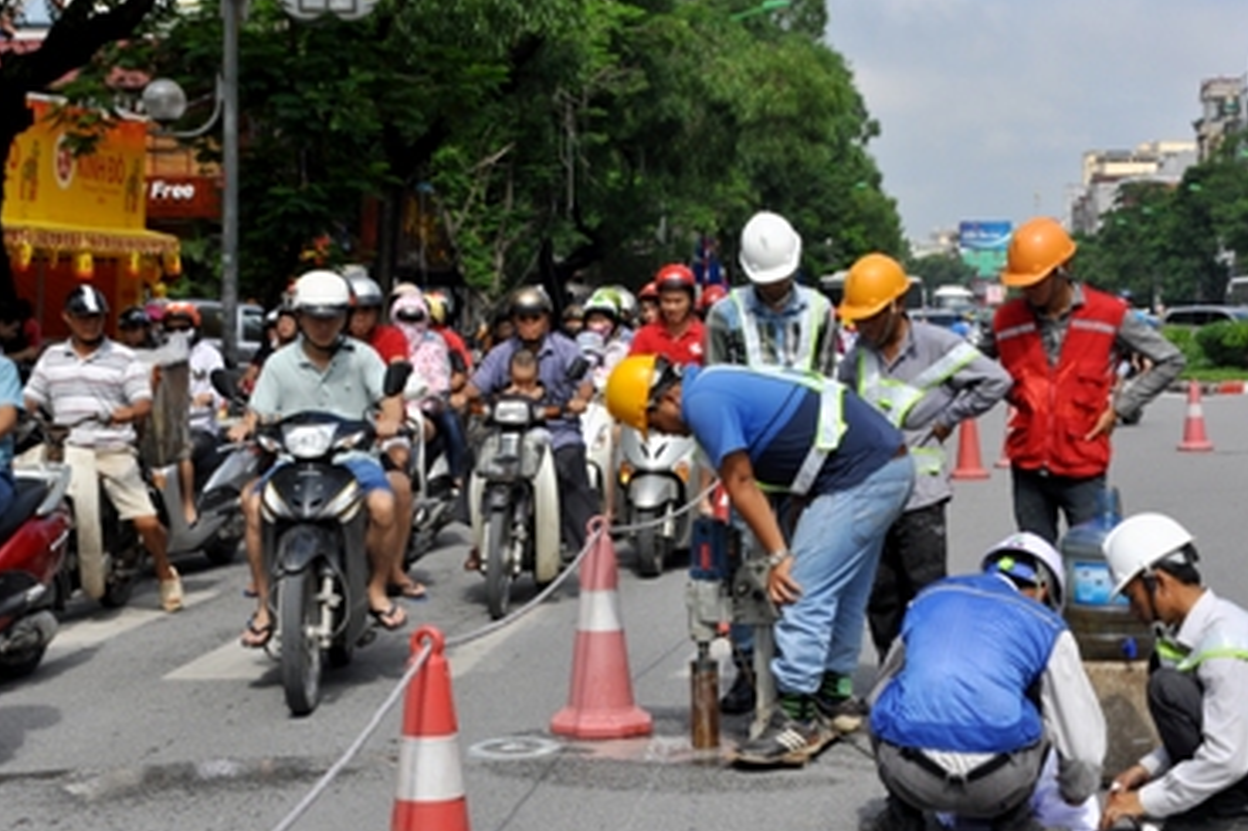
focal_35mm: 73
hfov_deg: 27.7
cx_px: 560
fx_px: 2529
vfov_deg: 18.7
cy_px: 404
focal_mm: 40
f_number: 7.1
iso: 200
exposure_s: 1/640
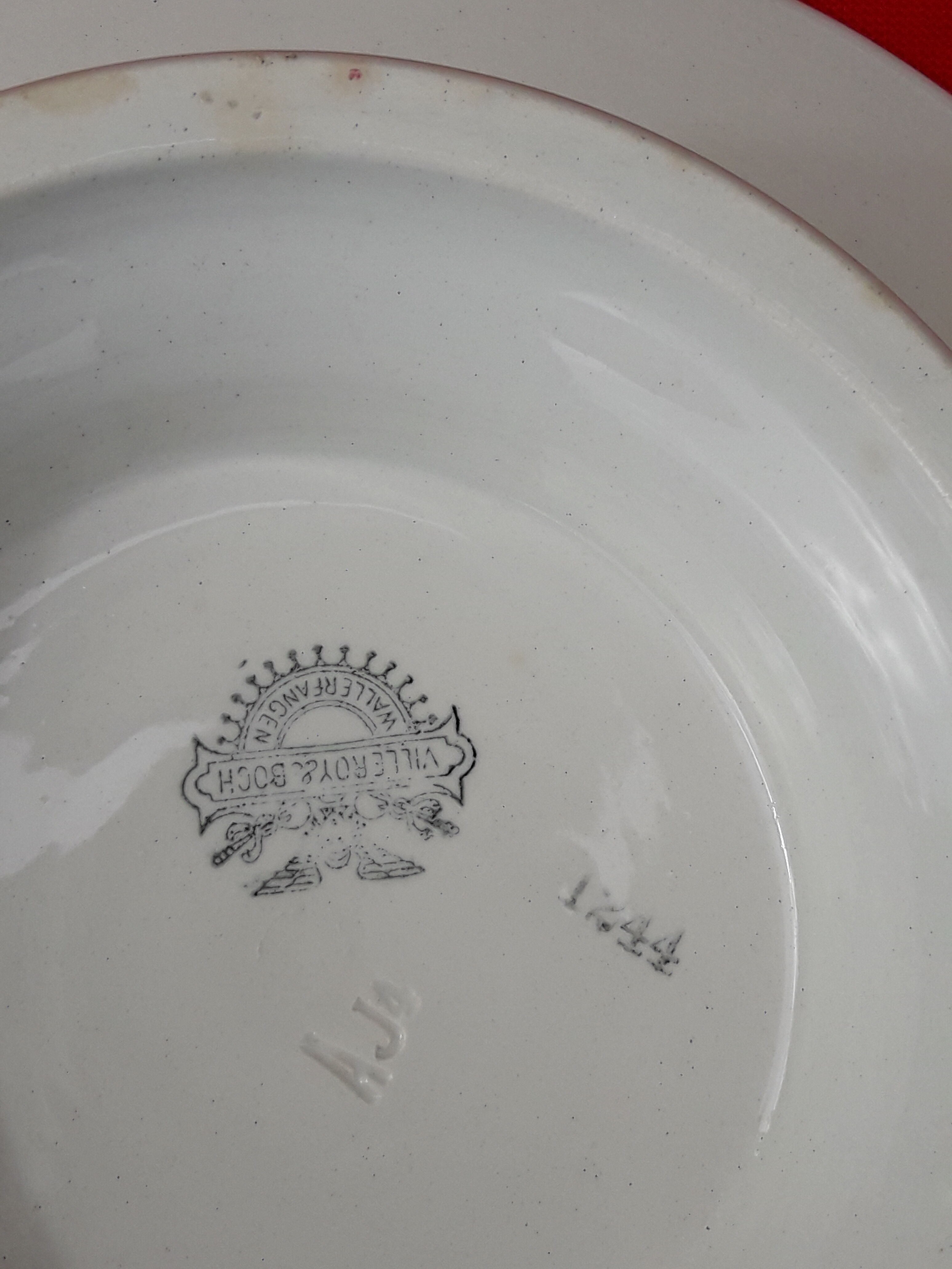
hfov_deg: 49.7
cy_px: 634
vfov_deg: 63.4
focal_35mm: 28
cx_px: 476
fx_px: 1027
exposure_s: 1/1364
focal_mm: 3.7
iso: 40
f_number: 1.9
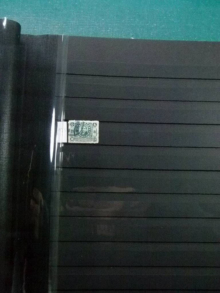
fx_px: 271
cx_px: 110
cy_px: 146
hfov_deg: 44.2
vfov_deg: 56.8
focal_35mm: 32
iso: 800
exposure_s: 1/250
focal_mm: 5.7
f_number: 3
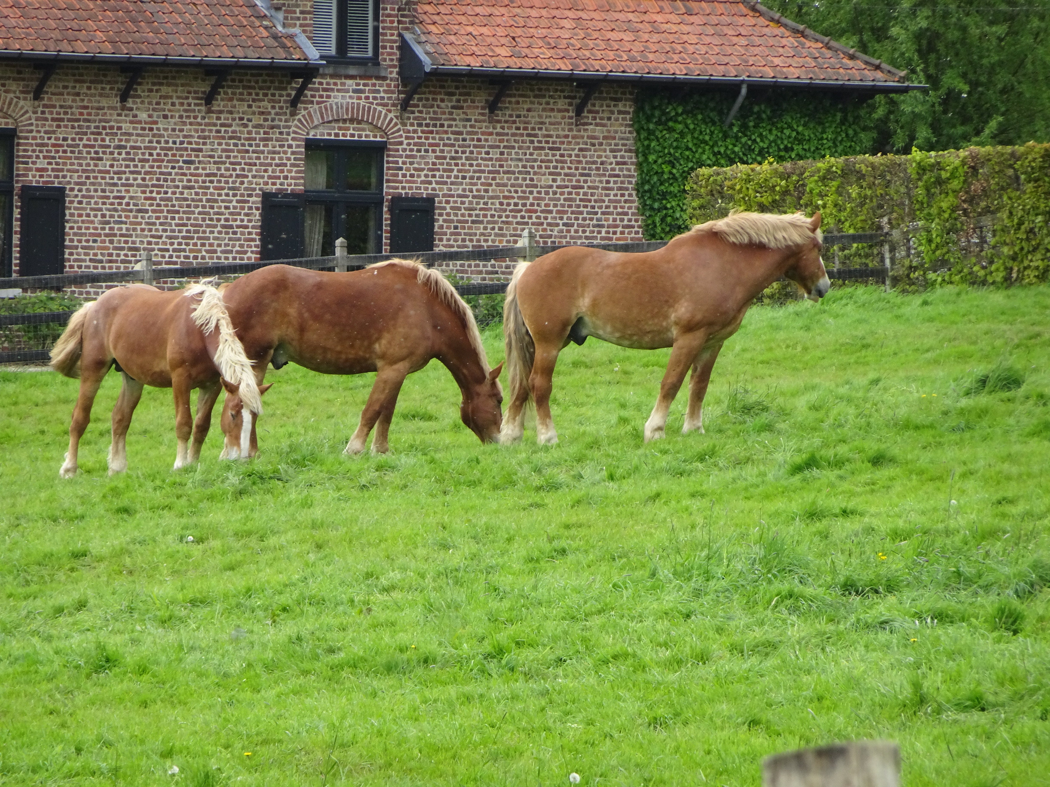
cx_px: 525
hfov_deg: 5.1
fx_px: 11799
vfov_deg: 3.8
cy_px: 394
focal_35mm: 389
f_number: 6.3
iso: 160
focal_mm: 66.39
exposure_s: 1/250
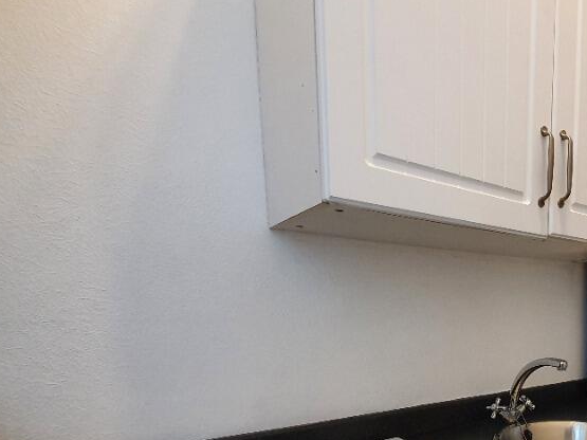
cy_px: 366
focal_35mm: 24
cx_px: 476
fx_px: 407
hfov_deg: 64.7
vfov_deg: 52.3
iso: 400
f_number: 2.2
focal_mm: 1.8
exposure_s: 1/33
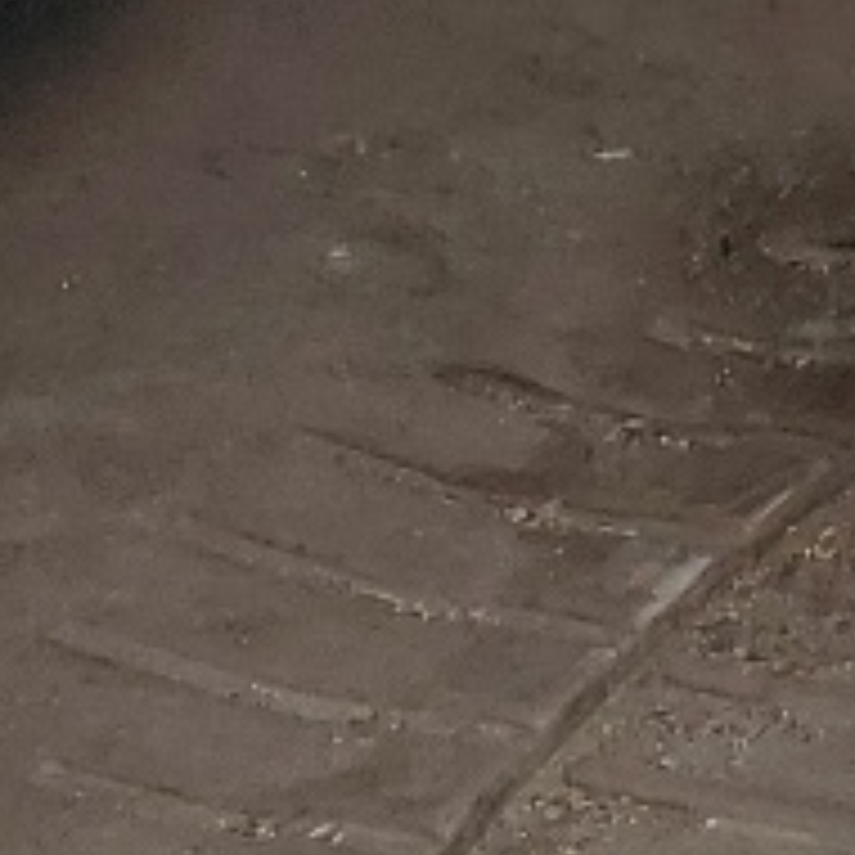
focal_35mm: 194
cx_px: 2794
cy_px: -1264
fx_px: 5421
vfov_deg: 8.2
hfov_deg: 7.6
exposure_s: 1/175
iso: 50
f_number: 1.5
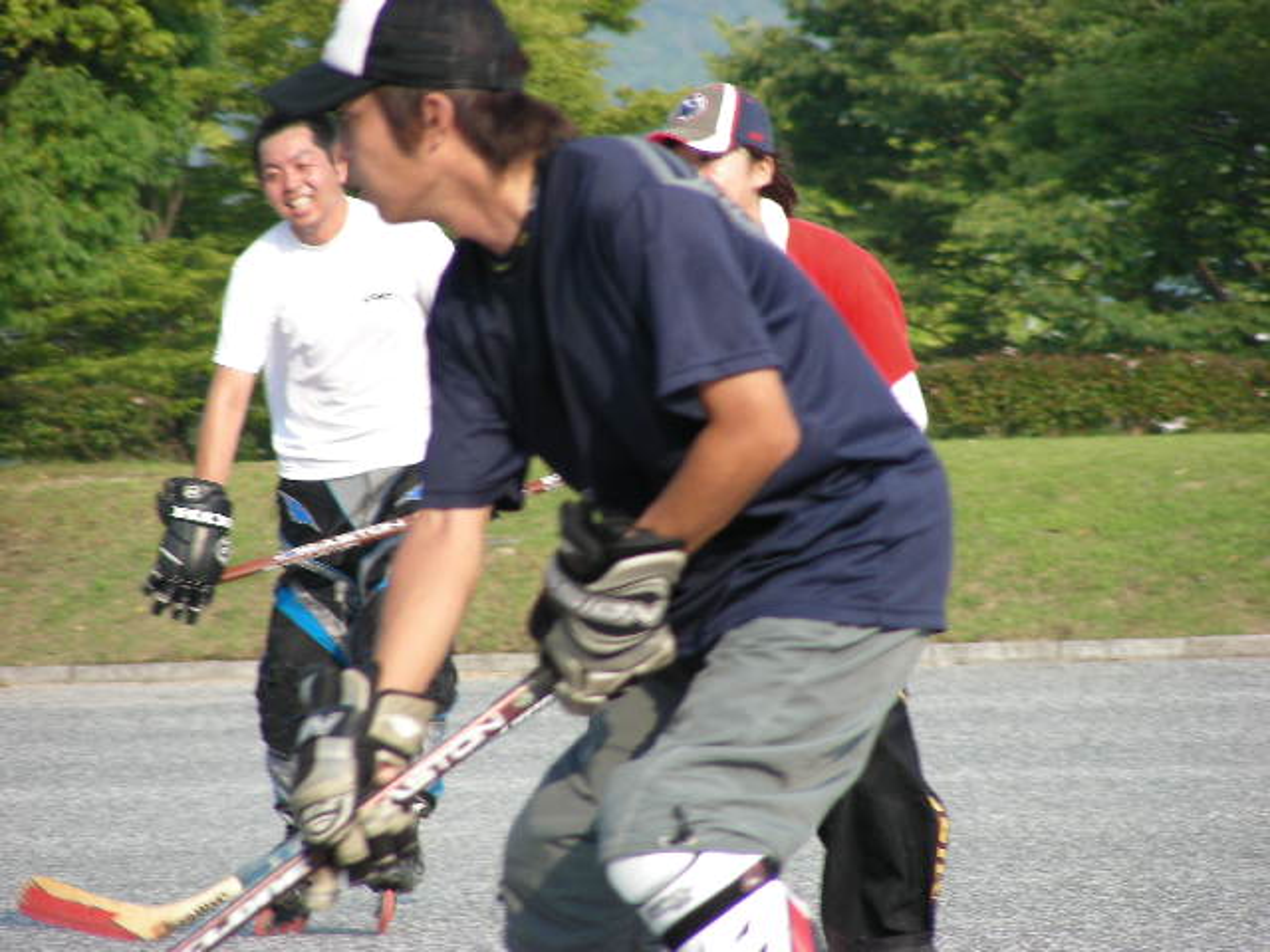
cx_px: 635
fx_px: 13942
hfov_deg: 5.2
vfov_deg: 3.9
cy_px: 476
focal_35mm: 380
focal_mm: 63.3
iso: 50
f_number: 4
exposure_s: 1/218
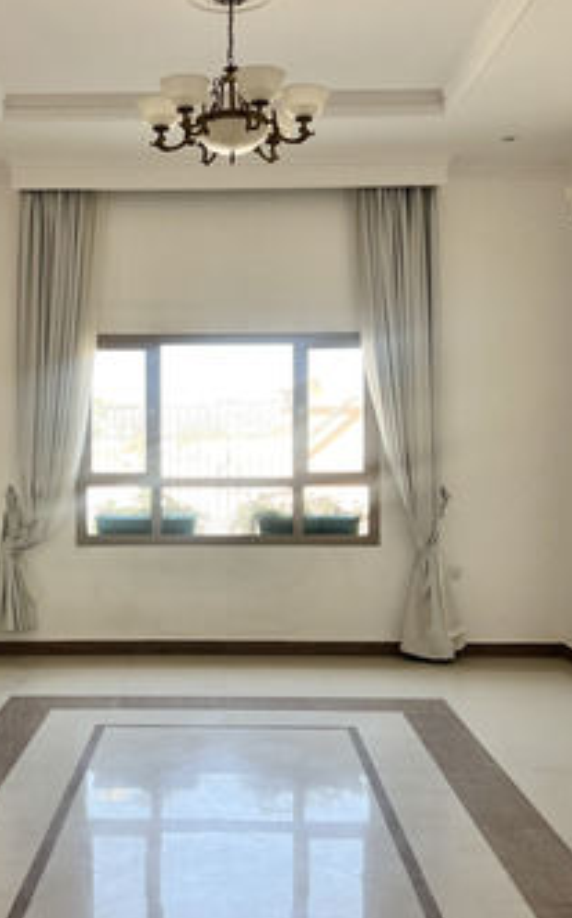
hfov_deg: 33.3
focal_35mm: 38
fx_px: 949
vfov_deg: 51.6
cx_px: 195
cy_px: 463
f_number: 1.5
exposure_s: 1/102
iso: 125
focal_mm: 5.7
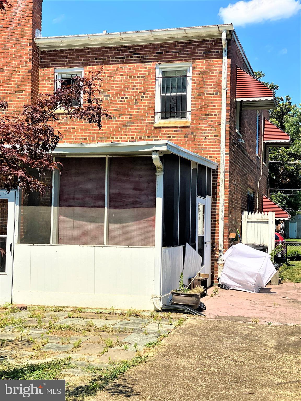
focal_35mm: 52
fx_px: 603
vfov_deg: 36.8
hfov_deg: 28.0
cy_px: 200
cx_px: 150
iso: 20
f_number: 2
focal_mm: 6
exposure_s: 1/1916
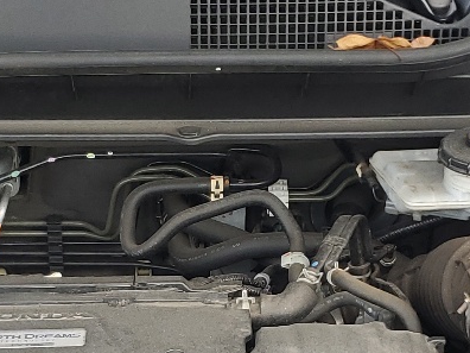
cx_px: 195
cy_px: 330
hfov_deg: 18.7
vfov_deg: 13.9
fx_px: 1426
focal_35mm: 105
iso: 50
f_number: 1.5
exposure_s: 1/192
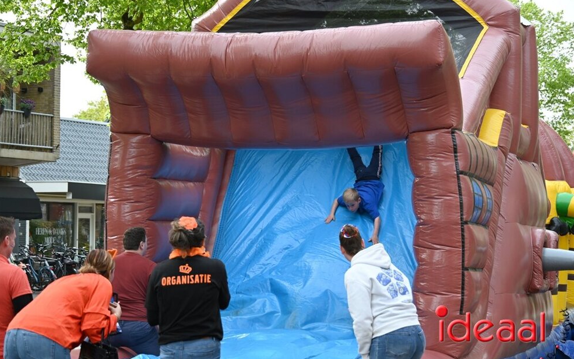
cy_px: 179
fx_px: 1267
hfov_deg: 25.5
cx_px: 286
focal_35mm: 81
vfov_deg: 16.1
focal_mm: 79
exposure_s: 1/250
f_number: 6
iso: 250
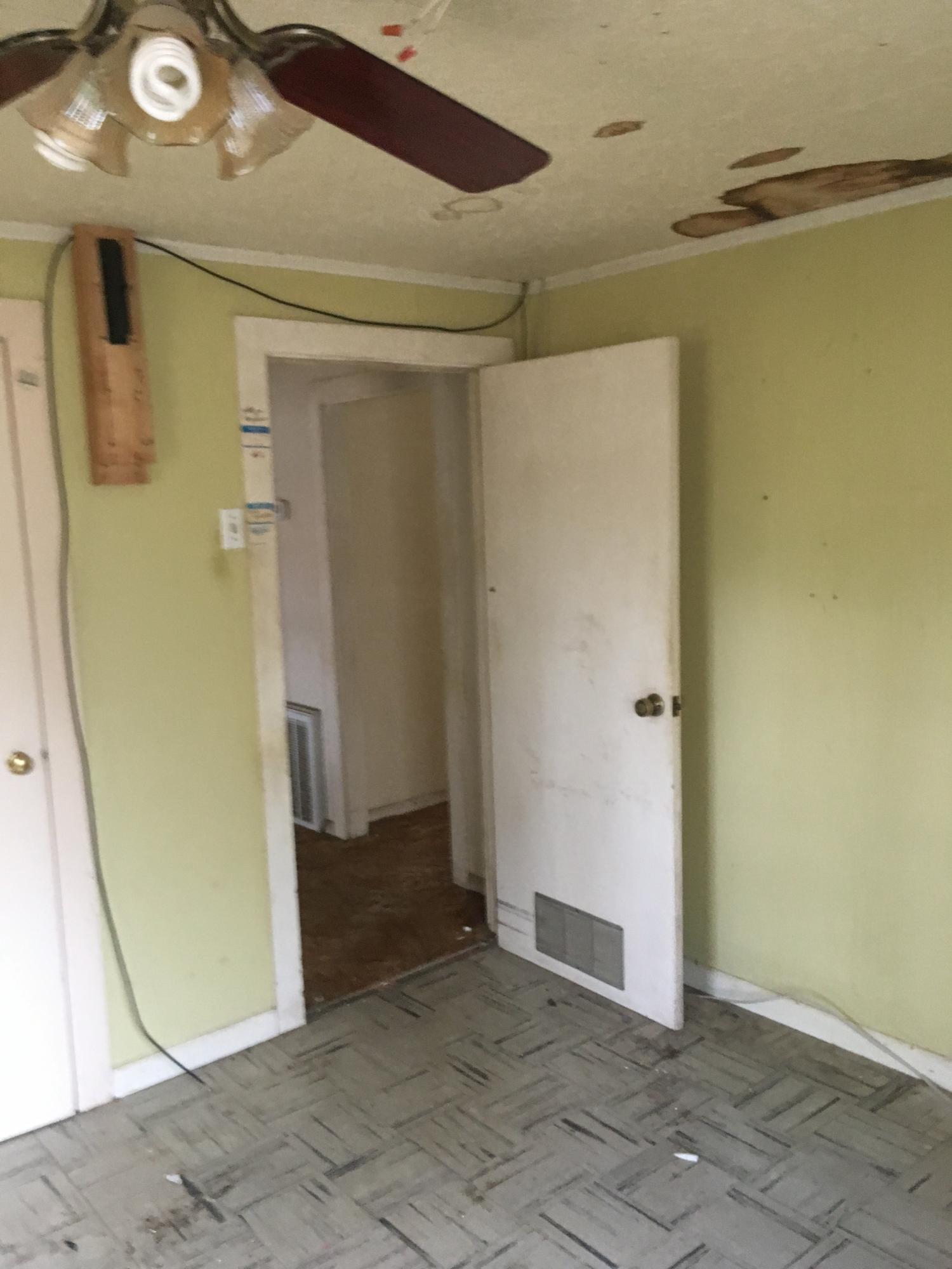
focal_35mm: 29
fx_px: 1063
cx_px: 476
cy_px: 634
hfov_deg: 48.2
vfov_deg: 61.7
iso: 200
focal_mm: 4.15
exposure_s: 1/17
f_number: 2.2
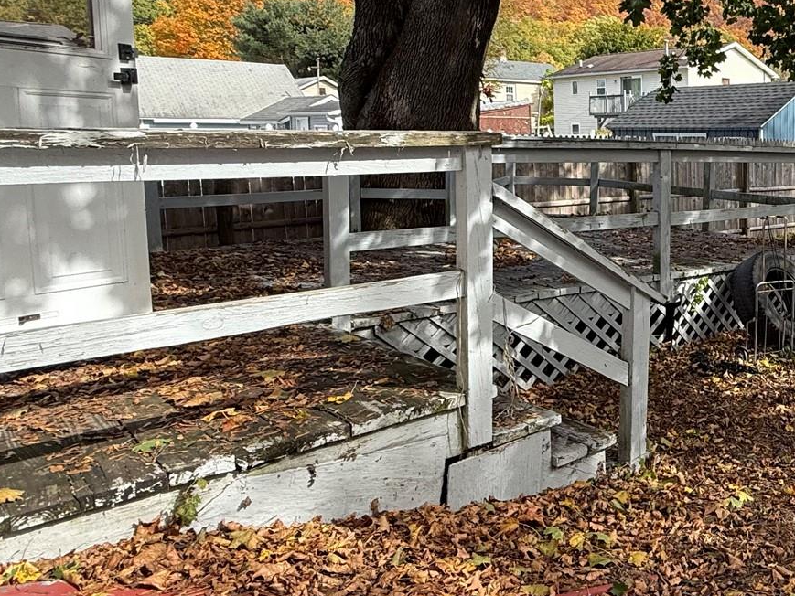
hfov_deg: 46.3
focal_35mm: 33
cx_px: 796
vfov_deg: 42.5
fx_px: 758
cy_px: 214
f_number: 2.2
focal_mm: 2.22
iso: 64
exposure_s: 1/607
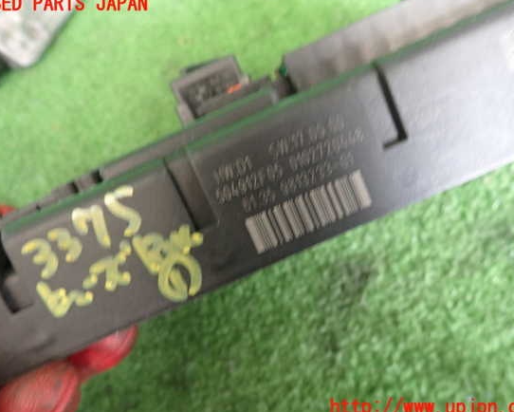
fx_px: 411
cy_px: 206
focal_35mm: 27
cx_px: 260
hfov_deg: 64.0
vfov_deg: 53.2
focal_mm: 4.5
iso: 500
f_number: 2
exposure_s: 1/30
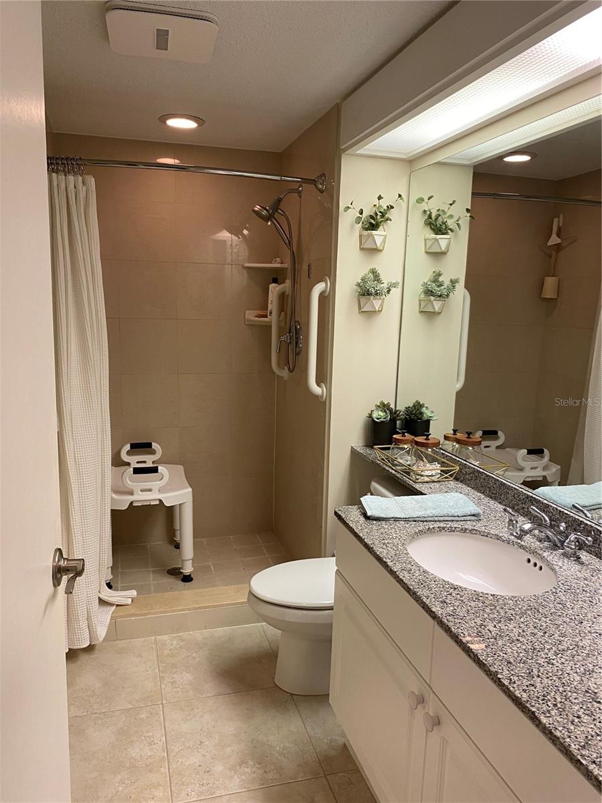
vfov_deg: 67.3
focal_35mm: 26
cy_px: 402
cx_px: 301
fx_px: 603
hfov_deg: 53.1
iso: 100
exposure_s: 1/60
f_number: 1.8
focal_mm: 4.25
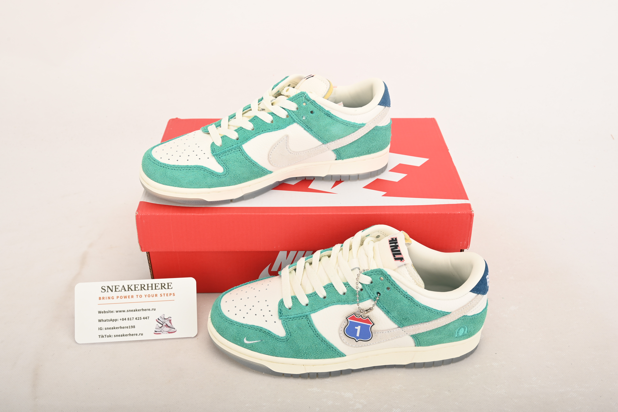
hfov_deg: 53.1
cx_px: 309
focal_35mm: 36
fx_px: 618
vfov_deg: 36.9
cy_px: 206
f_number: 11
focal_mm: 36
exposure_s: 1/200
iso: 100
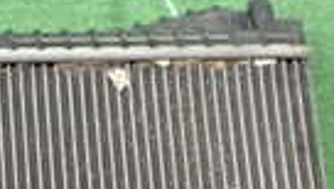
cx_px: -233
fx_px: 1277
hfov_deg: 13.6
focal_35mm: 144
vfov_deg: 8.3
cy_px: 263
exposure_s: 1/30
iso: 250
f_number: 2.3
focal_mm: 5.4
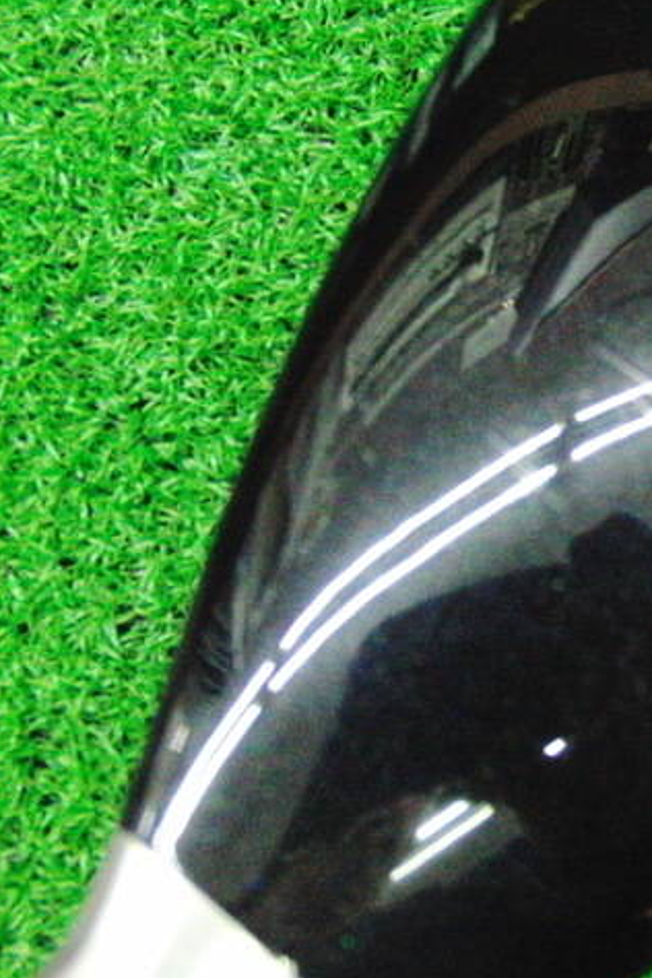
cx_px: 607
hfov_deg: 25.1
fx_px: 1413
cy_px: 487
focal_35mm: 52
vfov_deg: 38.2
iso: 3200
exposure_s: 1/125
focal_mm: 6.42
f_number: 3.6
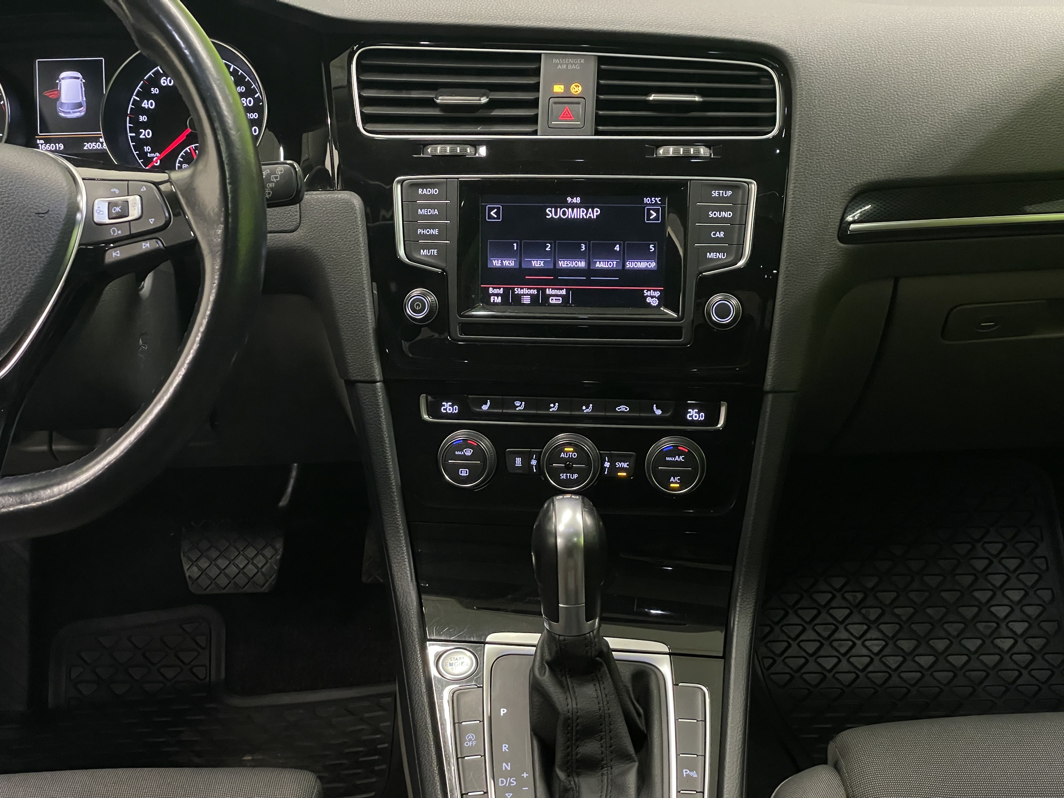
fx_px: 1598
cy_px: 399
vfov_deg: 28.0
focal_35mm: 52
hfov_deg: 36.8
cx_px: 532
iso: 800
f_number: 2
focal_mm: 6
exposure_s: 1/50
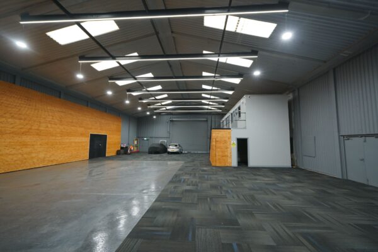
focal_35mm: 16
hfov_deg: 96.7
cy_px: 126
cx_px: 189
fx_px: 168
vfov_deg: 73.7
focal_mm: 16
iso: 1250
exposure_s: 1/160
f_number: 4
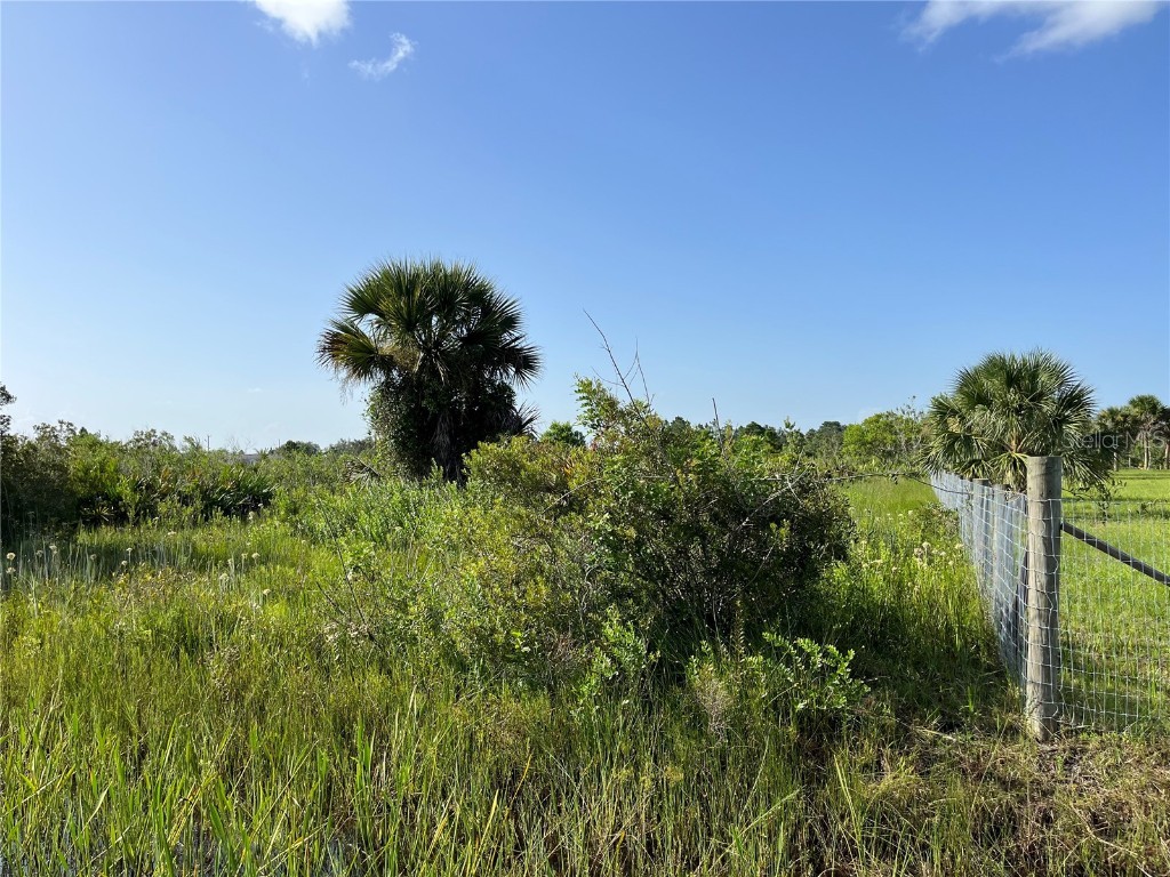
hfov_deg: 67.3
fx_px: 879
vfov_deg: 53.1
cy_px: 438
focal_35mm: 26
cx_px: 585
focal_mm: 5.1
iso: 50
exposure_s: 1/3521
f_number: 1.6
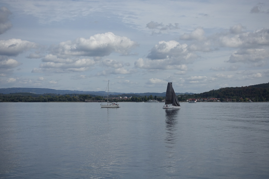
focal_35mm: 71
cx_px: 134
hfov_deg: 28.5
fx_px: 530
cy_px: 90
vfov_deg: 19.2
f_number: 4
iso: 125
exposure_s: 1/250
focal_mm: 25.7
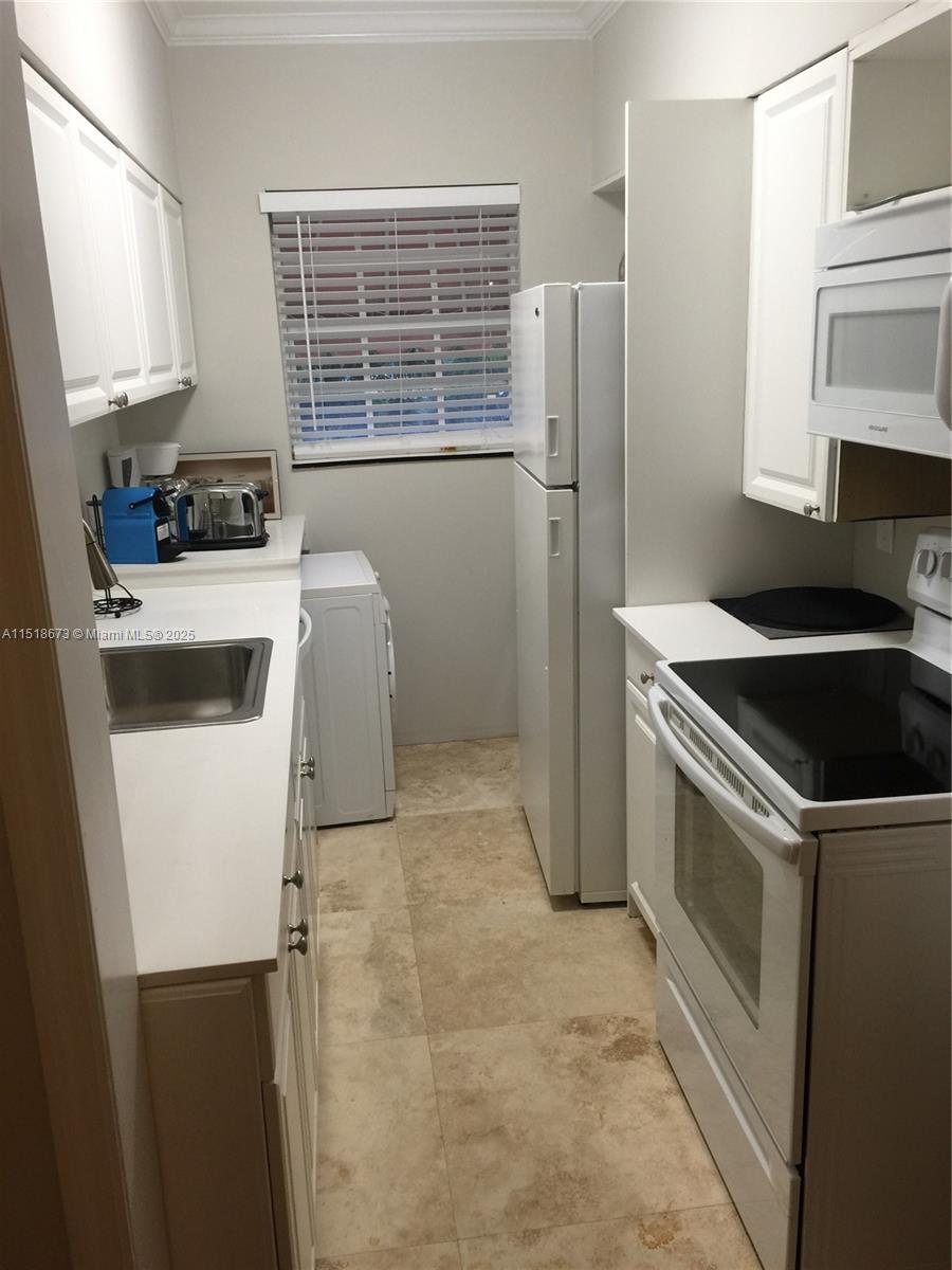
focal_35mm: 29
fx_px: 1063
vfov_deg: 61.7
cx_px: 476
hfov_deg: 48.2
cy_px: 635
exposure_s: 1/15
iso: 32
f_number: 2.2
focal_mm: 4.15
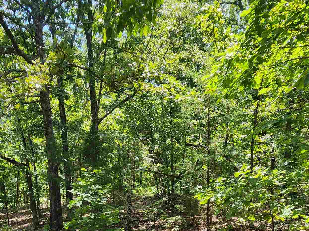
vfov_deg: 38.9
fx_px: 286
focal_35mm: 32
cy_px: 233
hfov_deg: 56.6
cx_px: 131
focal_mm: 2.2
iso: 50
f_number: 2.2
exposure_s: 1/426
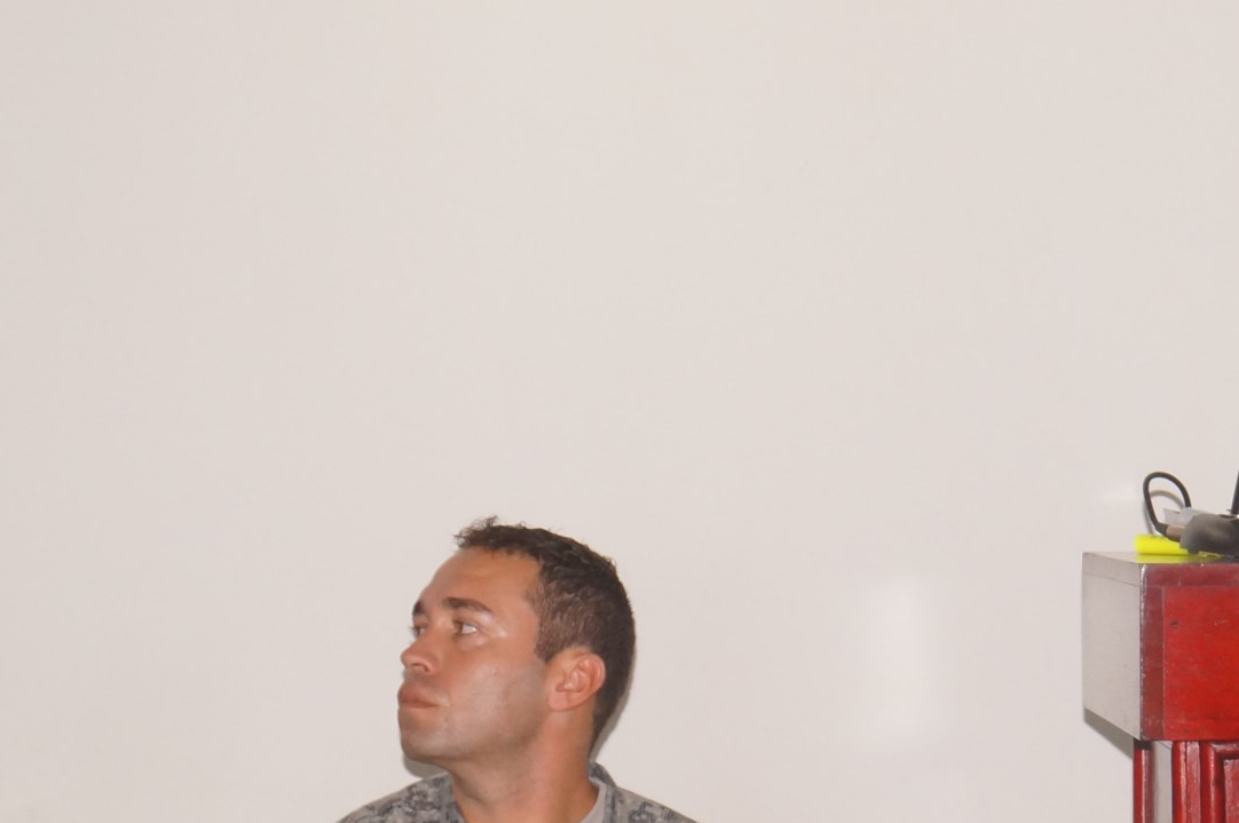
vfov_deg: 11.5
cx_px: 1063
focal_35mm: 118
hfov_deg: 17.2
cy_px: 662
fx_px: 4057
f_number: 5
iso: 800
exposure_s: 1/160
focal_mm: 35
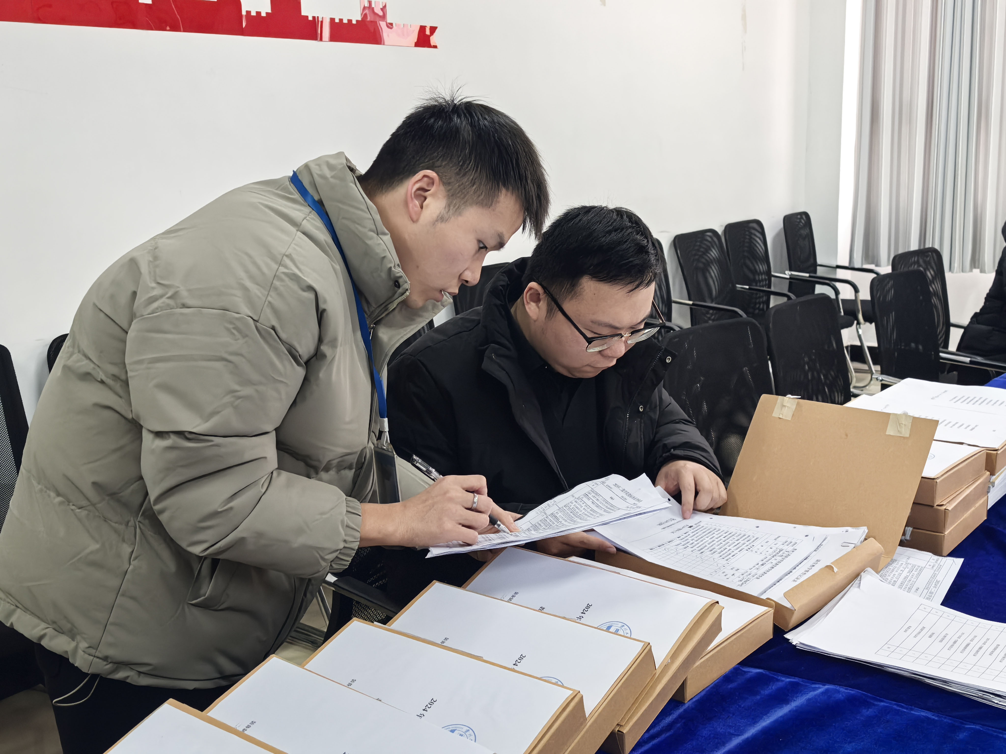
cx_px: 503
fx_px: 1133
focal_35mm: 39
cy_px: 377
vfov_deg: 36.8
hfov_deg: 47.9
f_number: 2
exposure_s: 1/180
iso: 1250
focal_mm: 6.98
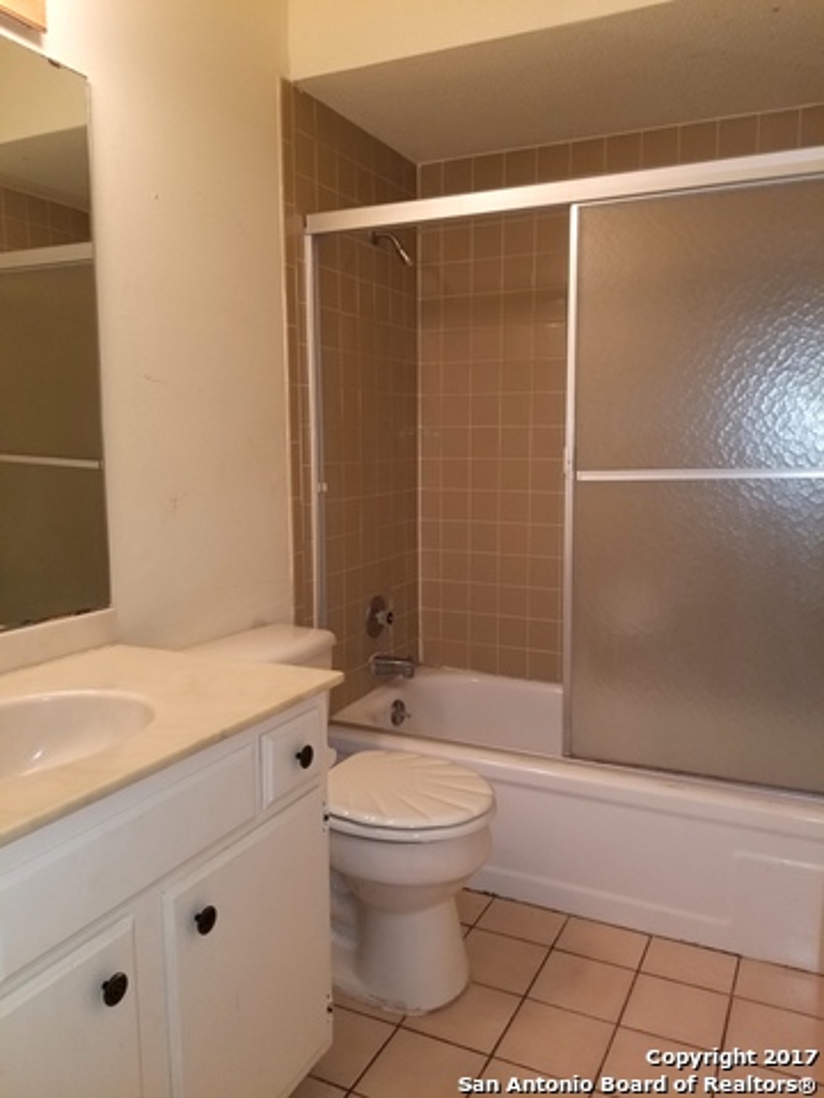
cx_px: 412
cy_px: 549
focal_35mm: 26
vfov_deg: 67.3
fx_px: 825
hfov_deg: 53.1
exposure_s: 1/60
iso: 125
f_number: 1.7
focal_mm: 4.25
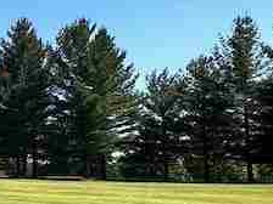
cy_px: 154
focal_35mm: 80
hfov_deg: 19.1
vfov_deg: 18.3
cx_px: -206
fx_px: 631
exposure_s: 1/1595
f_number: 2.2
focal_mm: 2.22
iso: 40
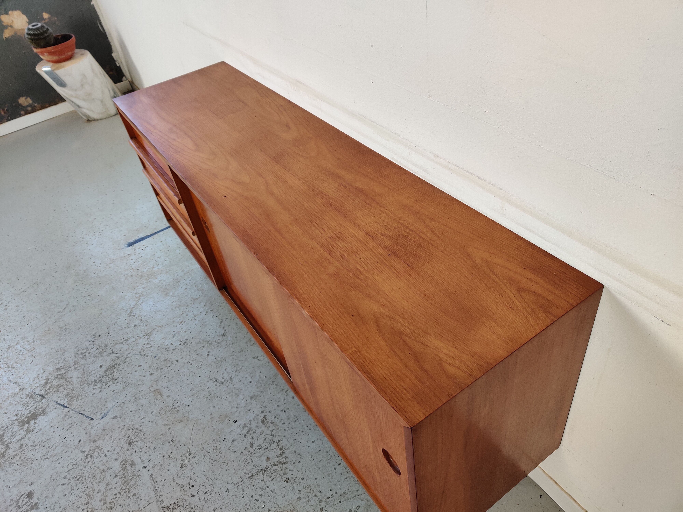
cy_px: 256
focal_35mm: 27
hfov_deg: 65.3
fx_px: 533
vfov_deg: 51.4
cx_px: 342
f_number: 1.65
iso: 160
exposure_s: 1/100
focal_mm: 4.75
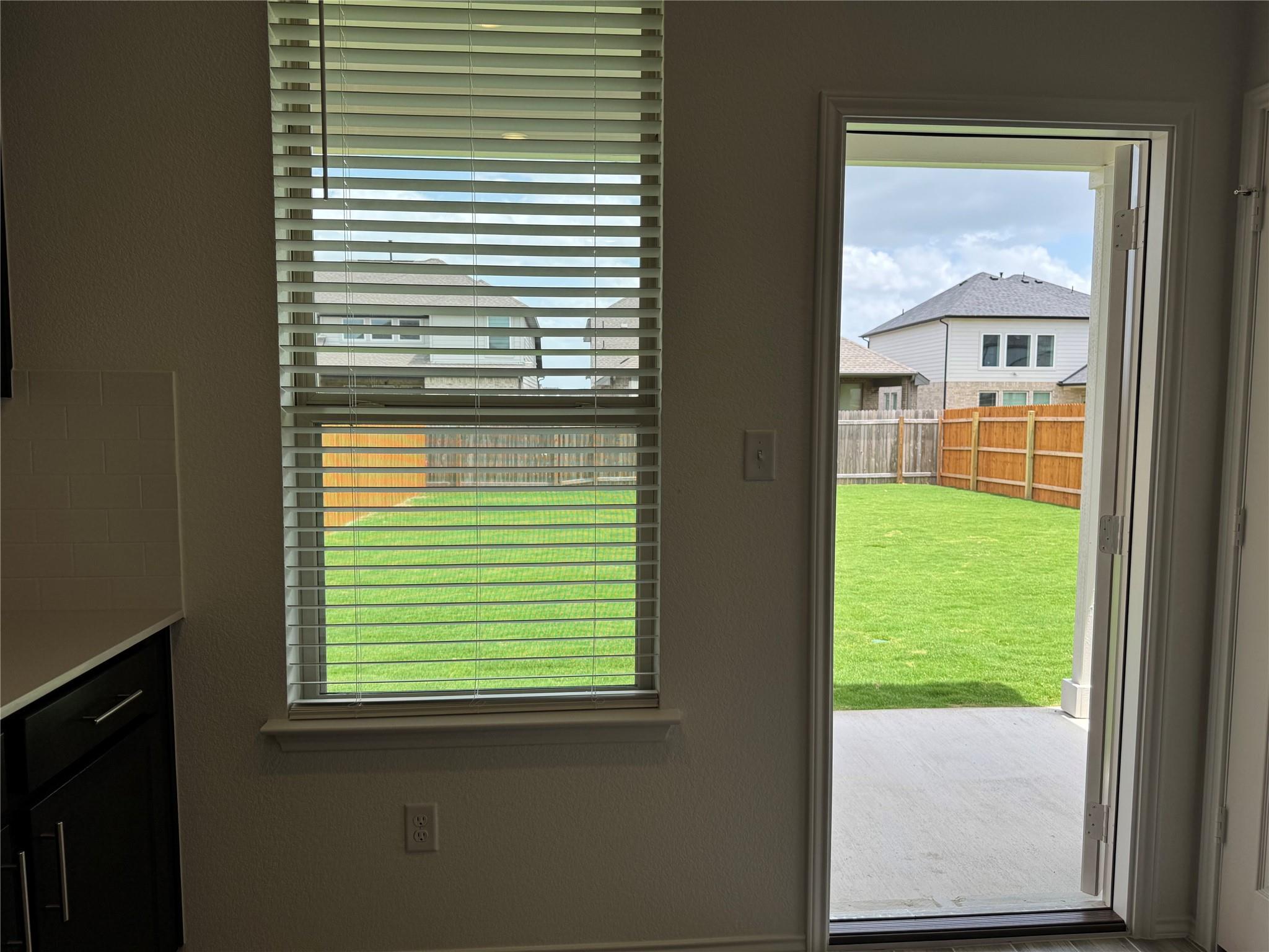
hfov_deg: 71.6
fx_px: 880
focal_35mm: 24
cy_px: 476
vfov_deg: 56.8
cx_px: 634
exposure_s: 1/1311
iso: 80
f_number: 1.78
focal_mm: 6.76
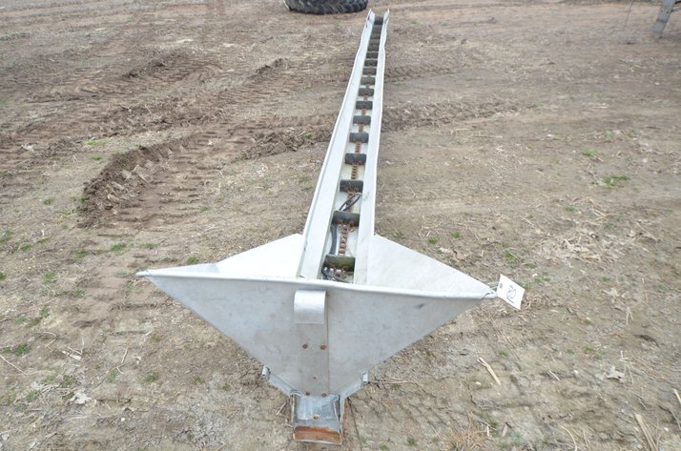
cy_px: 226
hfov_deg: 73.9
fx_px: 453
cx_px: 340
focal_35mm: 24
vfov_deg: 52.9
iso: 200
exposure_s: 1/100
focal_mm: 16
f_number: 4
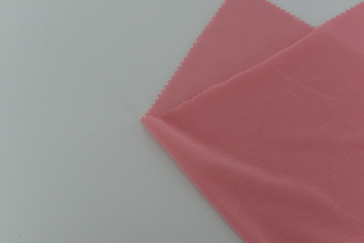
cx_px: 182
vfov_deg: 27.0
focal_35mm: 50
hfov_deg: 39.6
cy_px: 122
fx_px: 506
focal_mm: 50
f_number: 3.5
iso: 100
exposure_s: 1/400
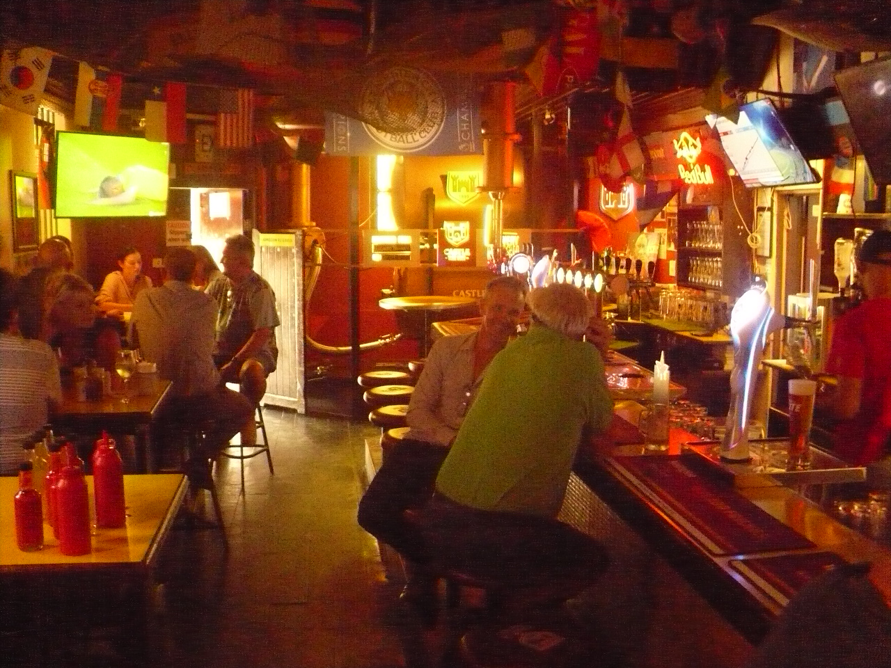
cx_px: 446
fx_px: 952
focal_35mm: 37
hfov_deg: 50.1
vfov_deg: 38.7
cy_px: 334
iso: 1250
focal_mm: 6.1
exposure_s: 1/20
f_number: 2.8
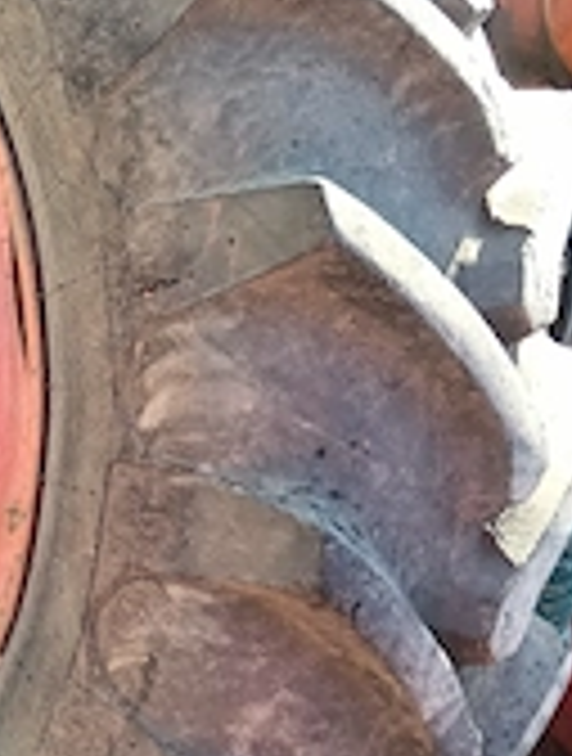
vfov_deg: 30.1
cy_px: 446
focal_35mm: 64
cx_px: -81
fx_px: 1403
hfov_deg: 21.7
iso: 80
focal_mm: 3.98
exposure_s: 1/100
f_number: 1.8
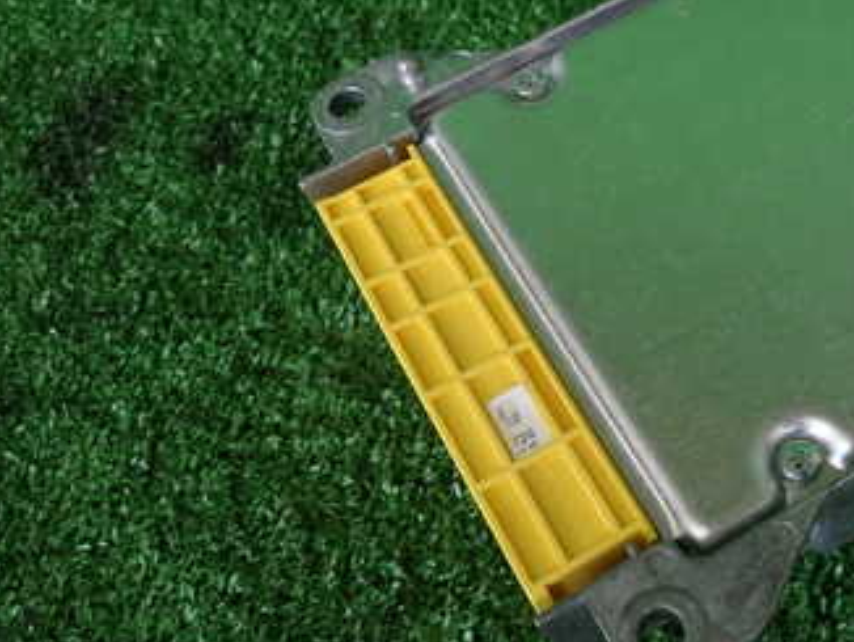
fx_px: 1136
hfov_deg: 39.8
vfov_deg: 31.5
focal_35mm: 46
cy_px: 293
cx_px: 668
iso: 100
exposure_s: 1/60
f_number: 2
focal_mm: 4.5
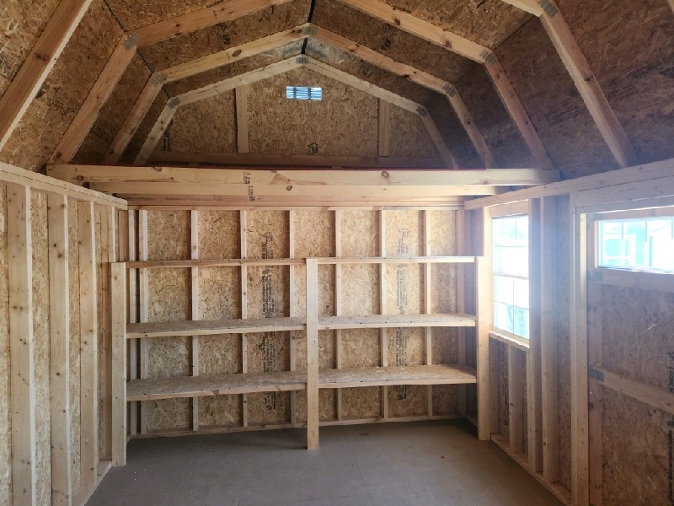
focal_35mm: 23
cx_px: 337
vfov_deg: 58.9
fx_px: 448
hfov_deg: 73.9
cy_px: 253
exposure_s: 1/60.2
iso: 125
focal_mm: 5.4
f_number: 1.8
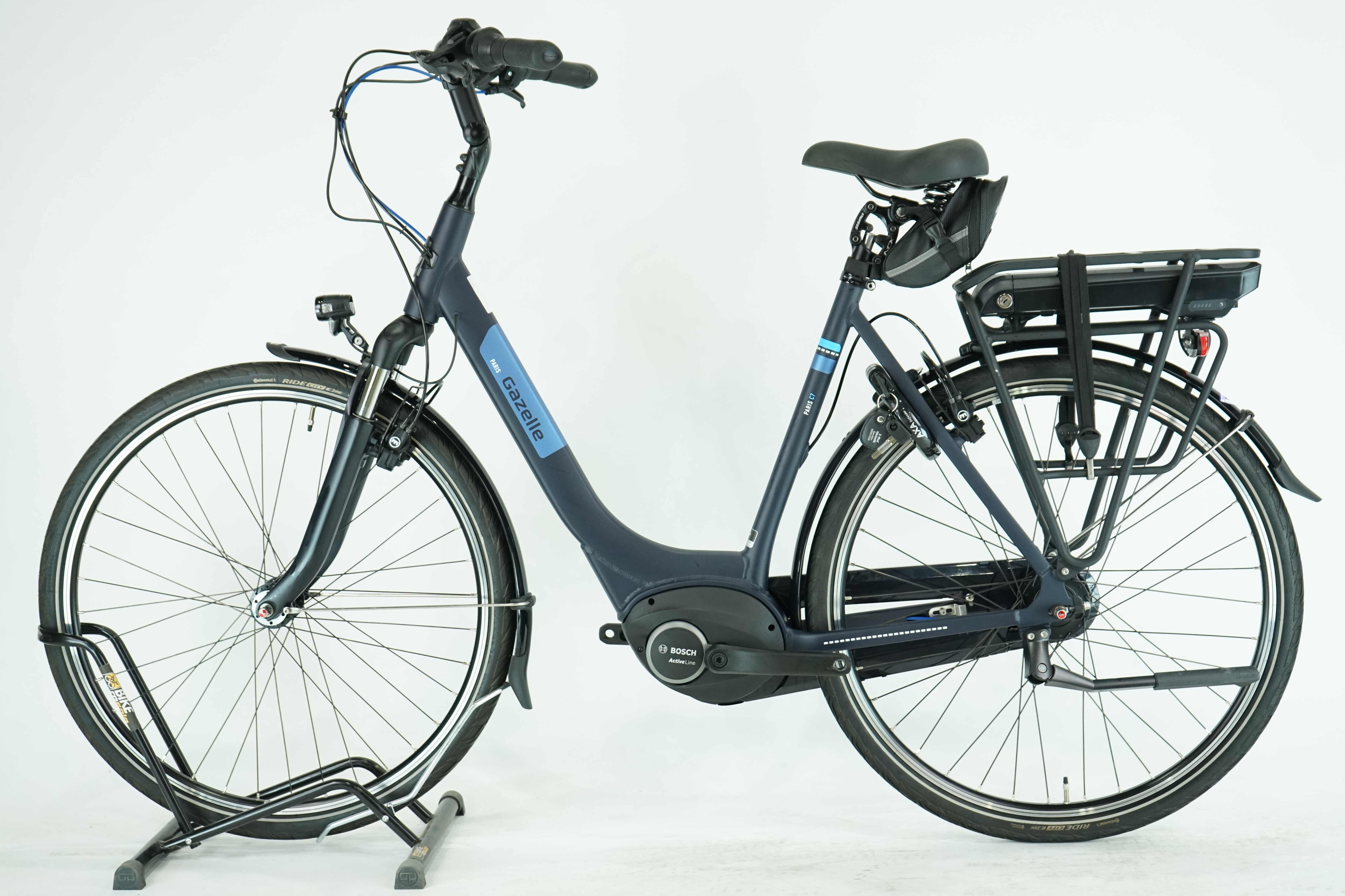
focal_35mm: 58
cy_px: 448
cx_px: 672
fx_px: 2167
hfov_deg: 34.5
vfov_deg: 23.4
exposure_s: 1/200
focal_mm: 58
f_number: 5
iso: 1600
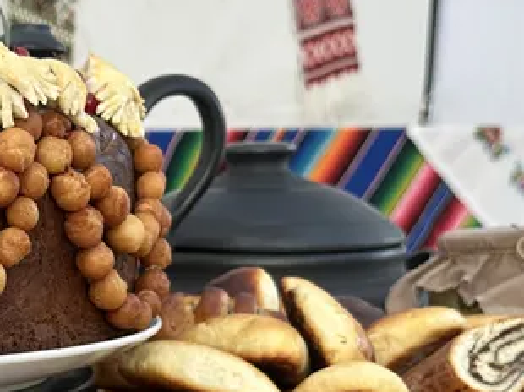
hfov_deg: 20.5
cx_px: 14
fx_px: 1407
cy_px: 483
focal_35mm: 93
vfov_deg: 15.3
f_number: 1.78
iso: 80
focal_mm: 6.86
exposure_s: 1/564
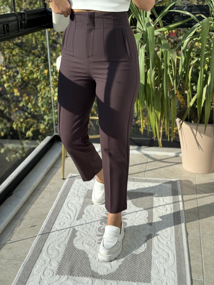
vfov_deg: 39.7
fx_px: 396
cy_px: 142
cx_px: 107
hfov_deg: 30.3
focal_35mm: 48
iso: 80
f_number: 1.78
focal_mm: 6.76
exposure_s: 1/1133
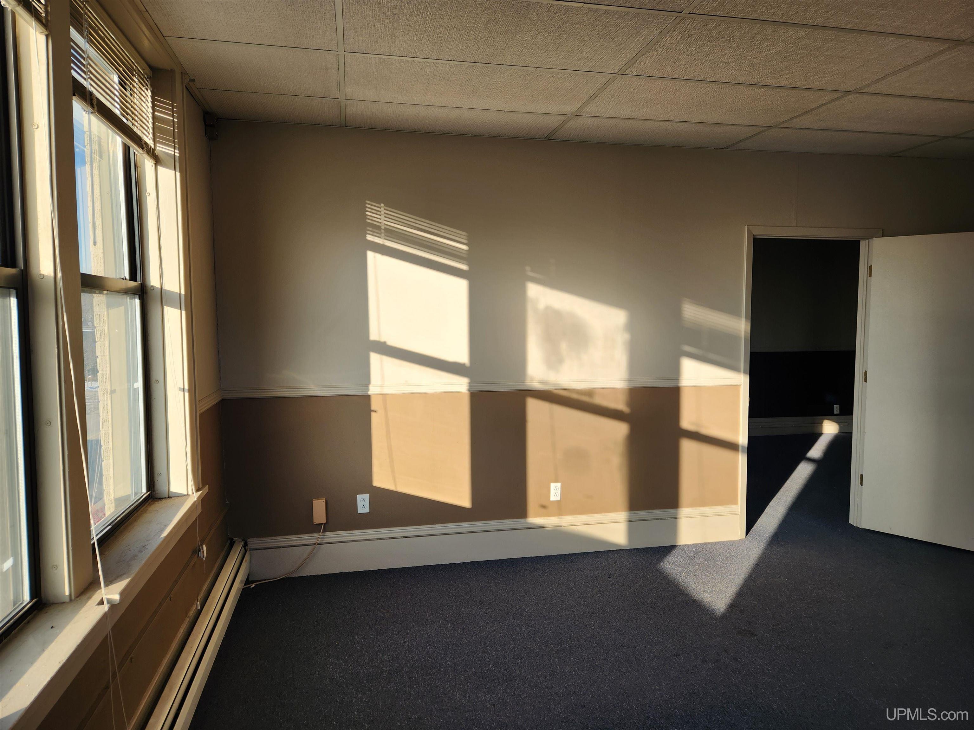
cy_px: 365
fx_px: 647
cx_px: 487
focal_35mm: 23
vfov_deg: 58.9
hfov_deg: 73.9
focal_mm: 5.4
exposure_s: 1/305
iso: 20
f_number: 1.8
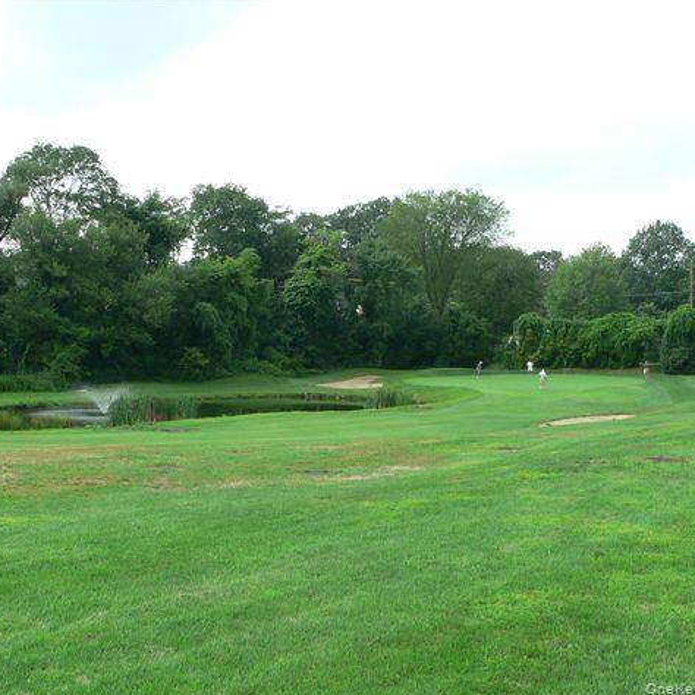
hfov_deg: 39.0
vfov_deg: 39.2
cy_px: 348
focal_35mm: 43
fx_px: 977
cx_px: 271
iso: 80
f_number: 4
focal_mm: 6
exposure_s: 1/200
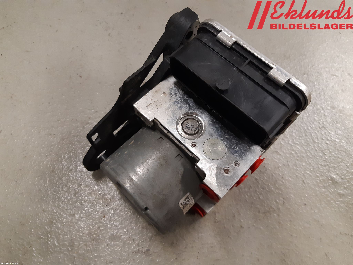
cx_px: 176
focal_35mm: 26
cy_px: 132
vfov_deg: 53.1
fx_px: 265
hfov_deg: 67.3
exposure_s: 1/50
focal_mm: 3.93
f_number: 1.7
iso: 160
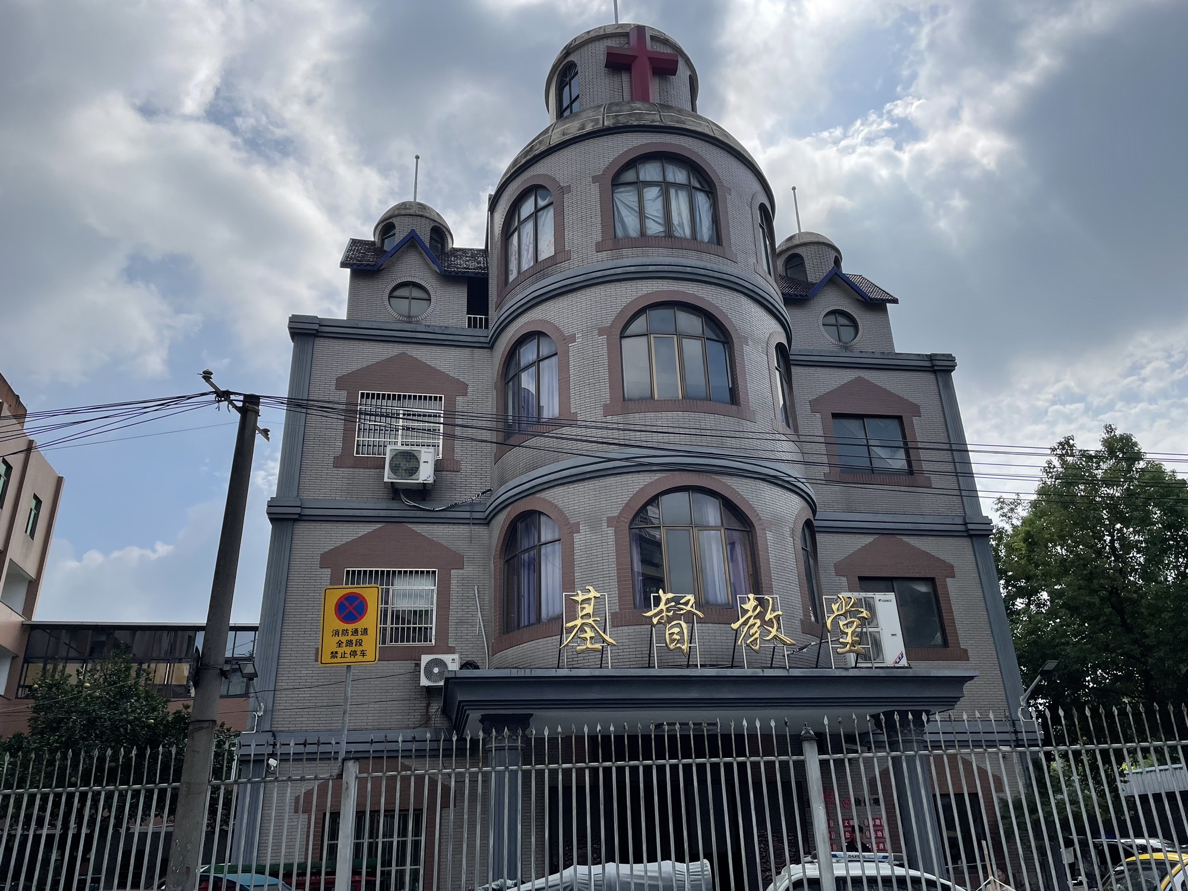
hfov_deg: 67.3
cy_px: 446
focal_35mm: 26
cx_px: 594
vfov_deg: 53.1
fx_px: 892
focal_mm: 4.2
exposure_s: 1/7299
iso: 32
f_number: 1.6
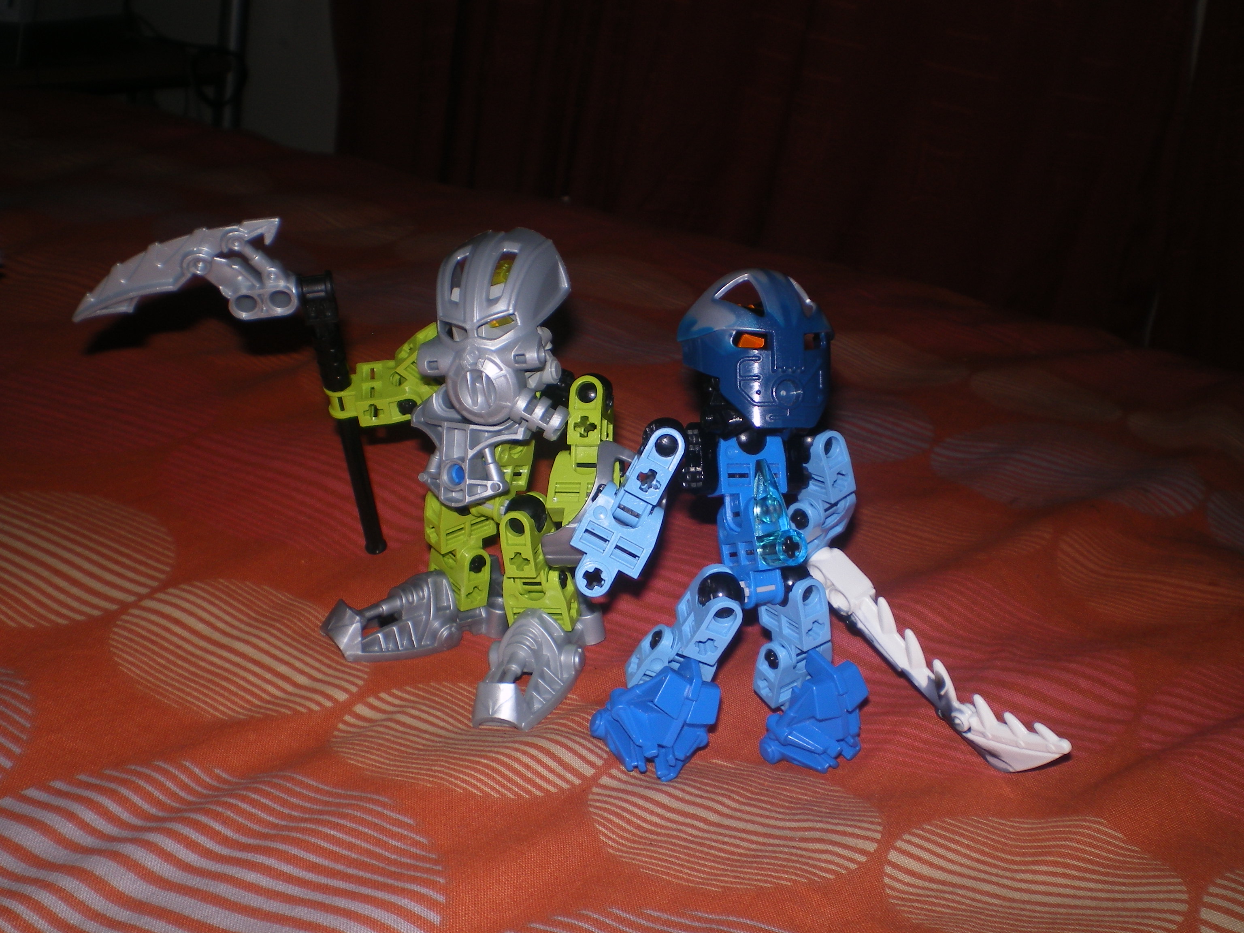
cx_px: 622
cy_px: 466
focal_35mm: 38
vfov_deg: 37.7
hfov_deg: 49.0
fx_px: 1366
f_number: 4.6
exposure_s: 1/30
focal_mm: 6.3
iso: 64
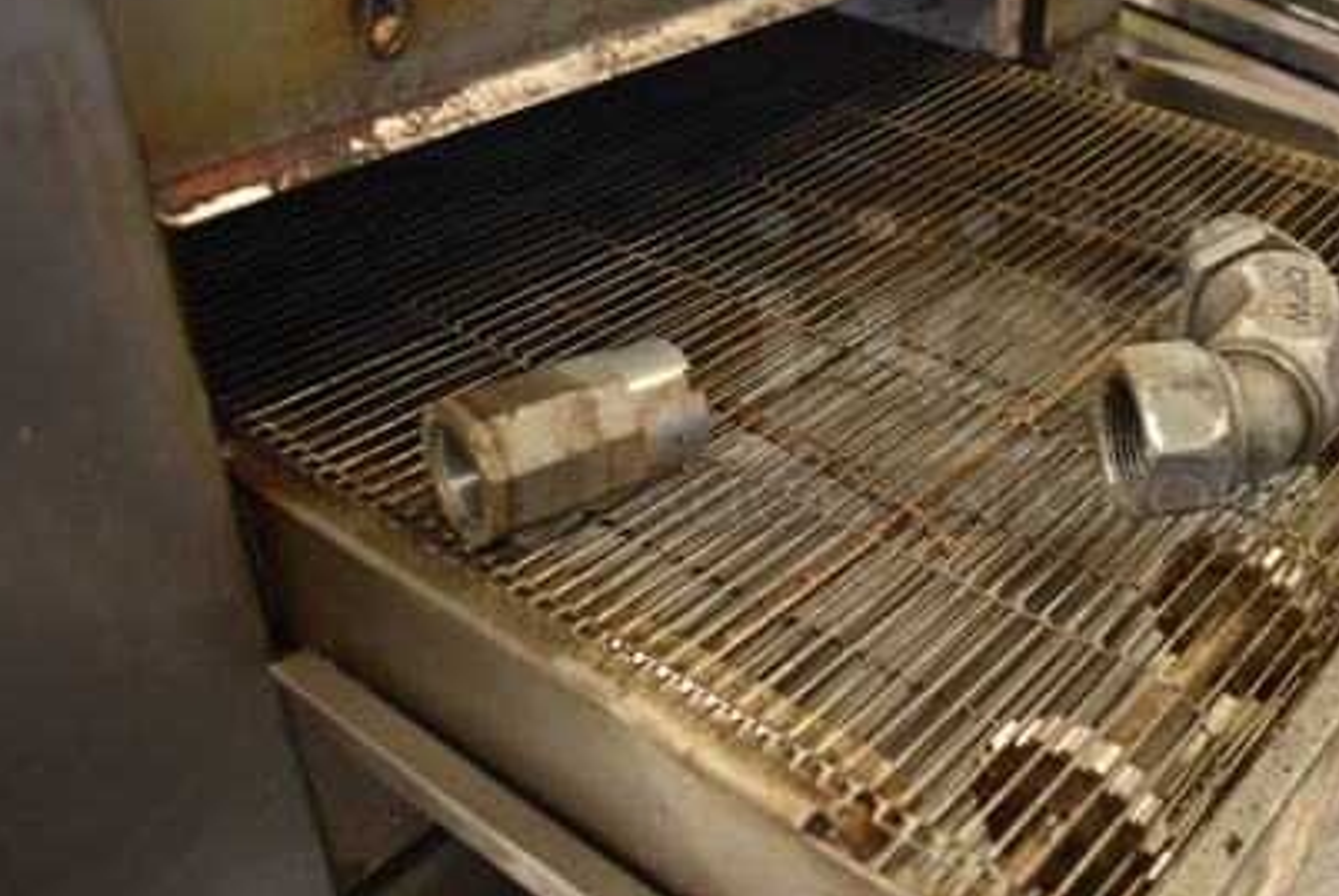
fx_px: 1527
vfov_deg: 32.6
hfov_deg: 45.9
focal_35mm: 41
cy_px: 360
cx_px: 979
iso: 640
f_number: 3.5
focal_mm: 18
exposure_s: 1/30
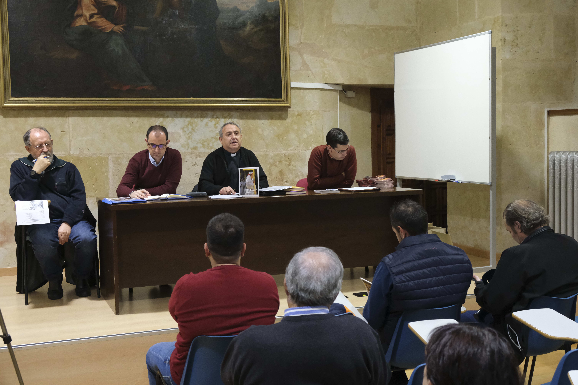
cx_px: 289
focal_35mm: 45
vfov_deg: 29.9
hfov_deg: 43.6
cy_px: 192
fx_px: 722
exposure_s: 1/80
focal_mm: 30.2
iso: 6400
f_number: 5.6
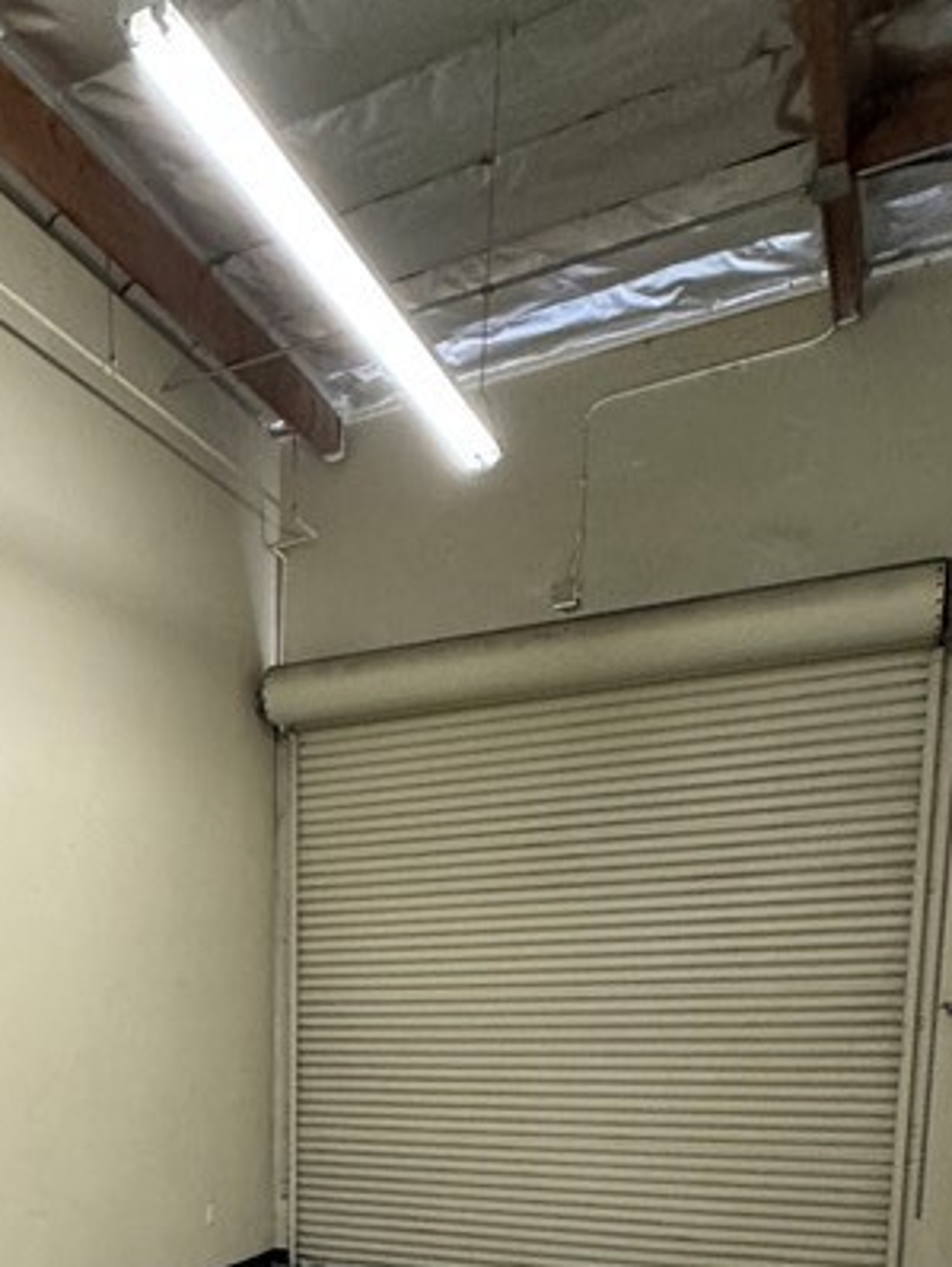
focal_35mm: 36
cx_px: 131
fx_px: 1319
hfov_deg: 37.6
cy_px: 1200
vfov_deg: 45.2
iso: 500
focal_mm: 2.22
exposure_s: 1/60
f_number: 2.2
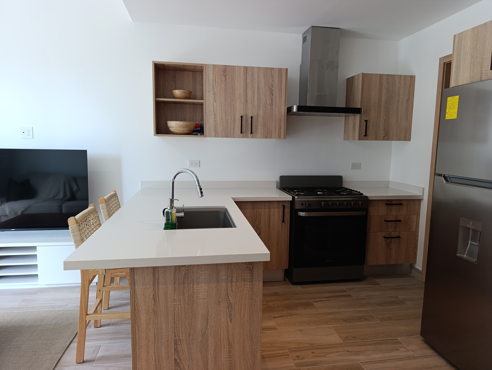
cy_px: 185
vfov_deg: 59.0
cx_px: 246
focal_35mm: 23
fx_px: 327
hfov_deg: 73.8
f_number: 1.6
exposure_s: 1/100
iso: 500
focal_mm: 6.14
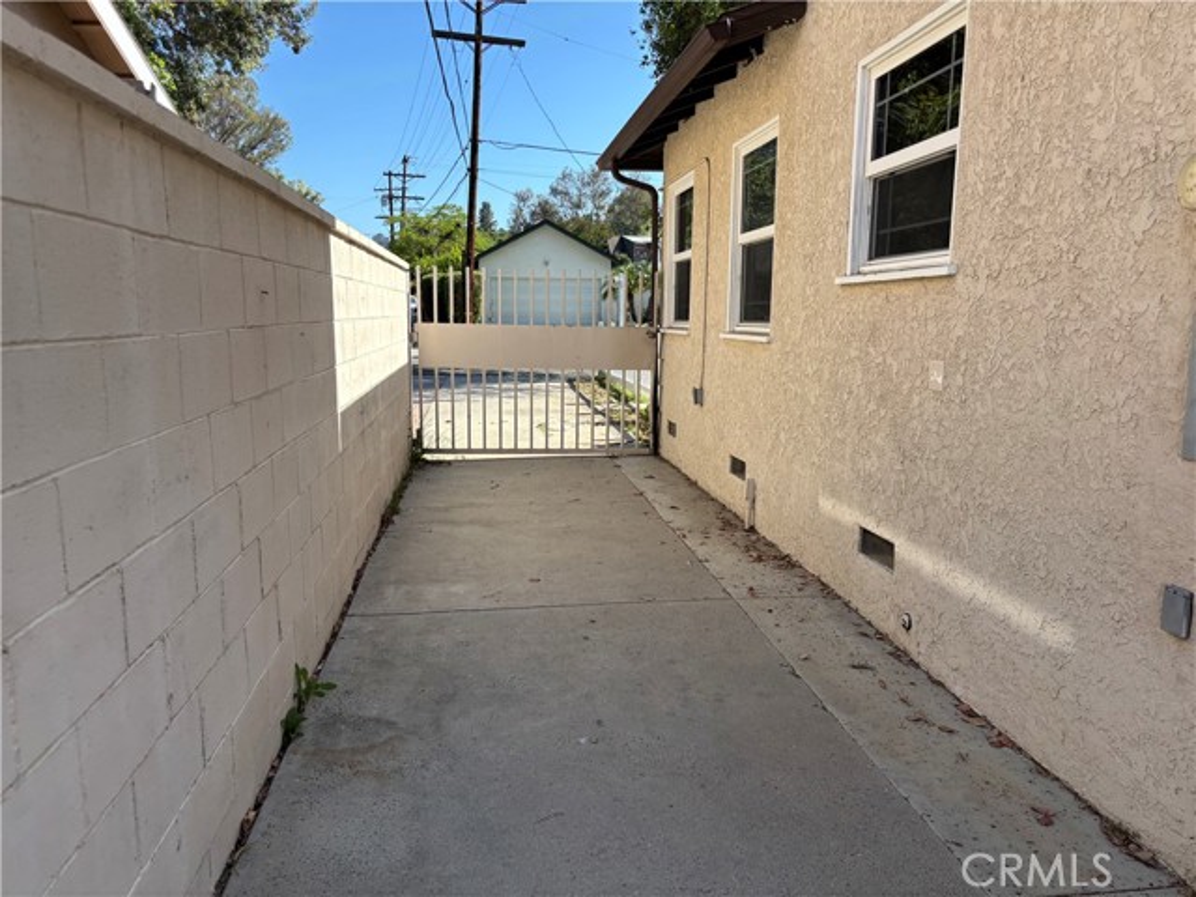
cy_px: 448
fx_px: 898
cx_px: 598
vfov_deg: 53.1
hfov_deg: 67.3
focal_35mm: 26
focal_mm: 5.96
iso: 50
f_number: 1.6
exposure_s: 1/1418
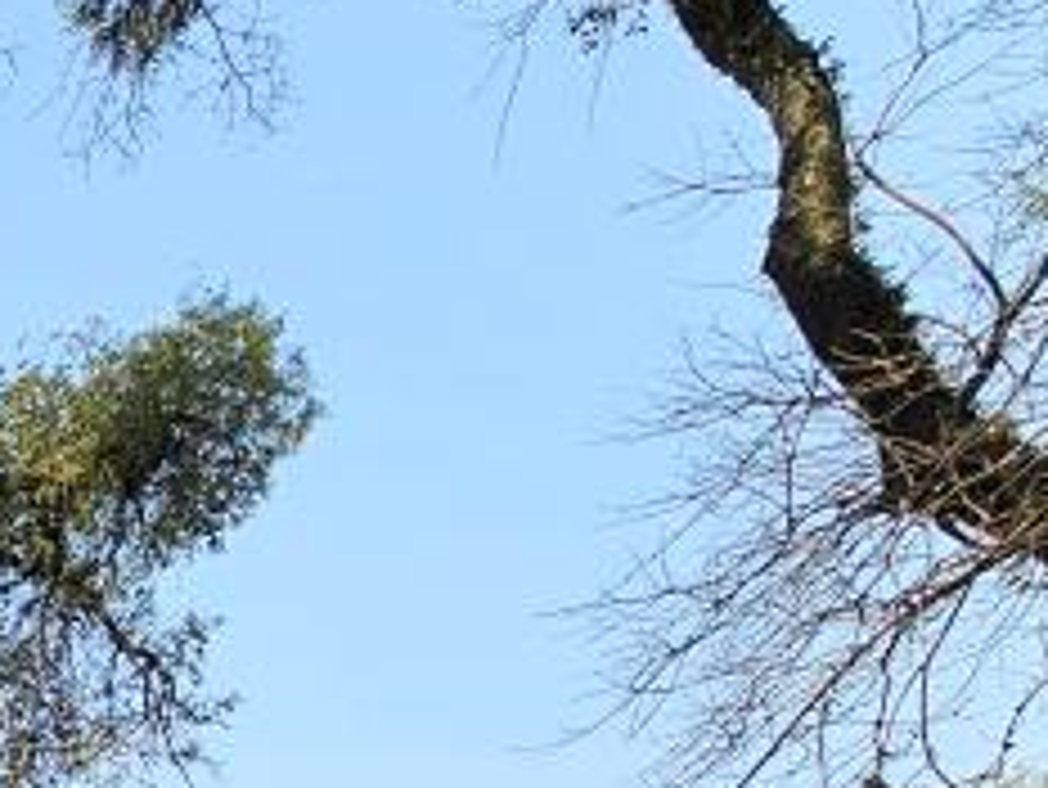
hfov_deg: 18.2
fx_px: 2029
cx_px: -1097
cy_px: 1716
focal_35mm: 67
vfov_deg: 15.6
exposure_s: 1/833
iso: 50
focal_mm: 2.2
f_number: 2.2
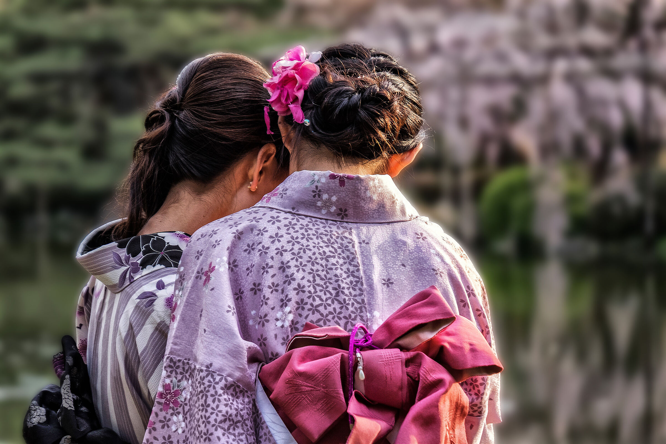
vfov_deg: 7.9
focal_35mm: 174
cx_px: 333
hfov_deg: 11.8
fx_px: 3219
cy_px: 222
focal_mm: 116.1
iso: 500
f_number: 5.6
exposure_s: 1/160
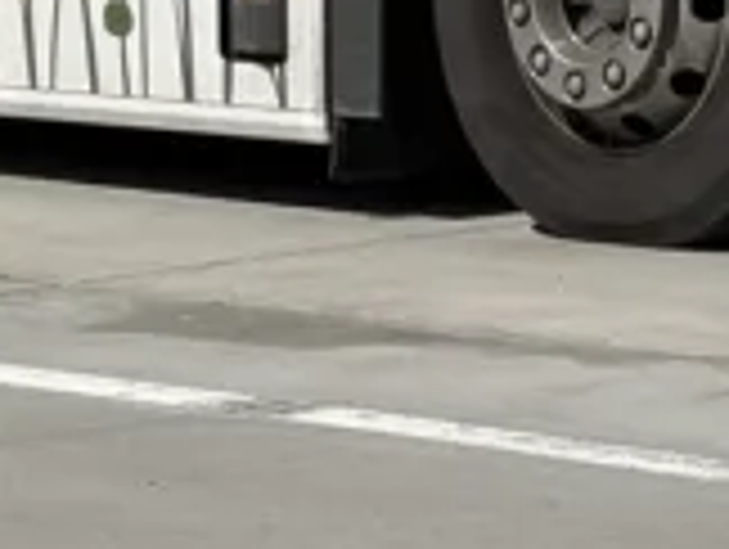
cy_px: -716
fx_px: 6918
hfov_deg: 5.9
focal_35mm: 328
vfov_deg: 4.5
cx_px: 1251
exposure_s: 1/5814
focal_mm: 5.96
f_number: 1.6
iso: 25
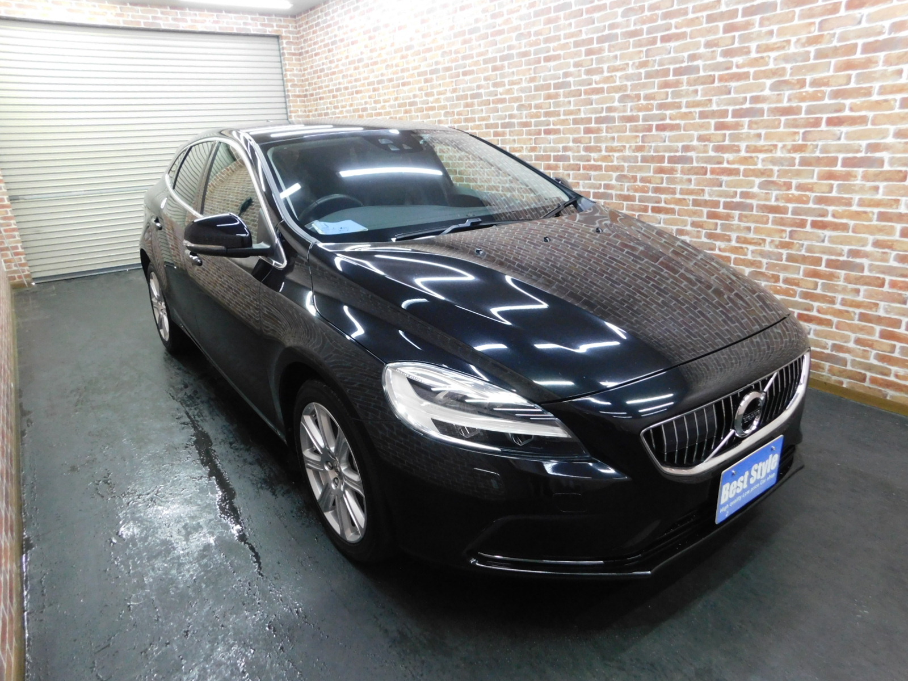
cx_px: 454
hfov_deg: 73.9
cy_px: 340
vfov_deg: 58.9
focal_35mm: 23
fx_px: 603
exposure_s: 1/30
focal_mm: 4
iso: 400
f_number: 3
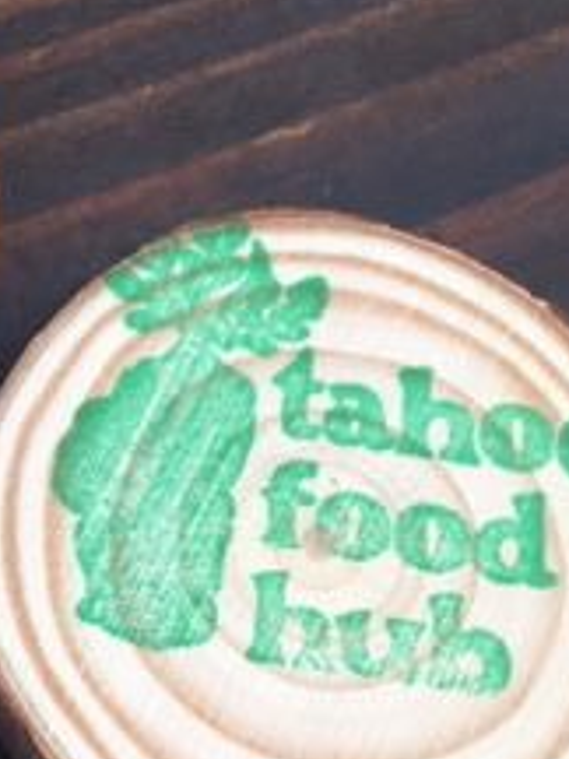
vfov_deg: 22.5
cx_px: -144
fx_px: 1885
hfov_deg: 16.4
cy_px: 590
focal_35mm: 86
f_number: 2.2
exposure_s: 1/60
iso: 32
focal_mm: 4.15
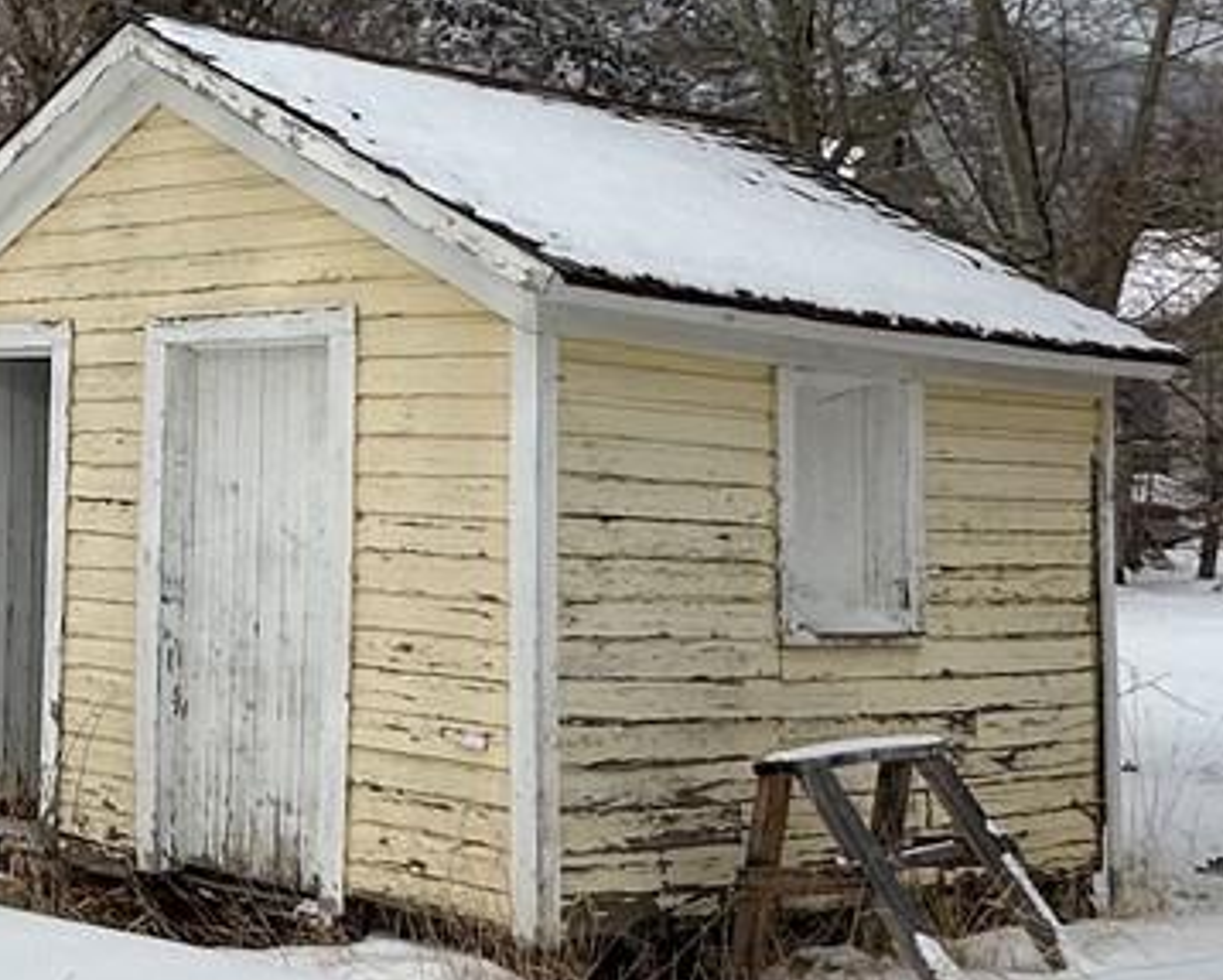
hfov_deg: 25.5
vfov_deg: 24.9
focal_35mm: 61
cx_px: -468
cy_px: 311
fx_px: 2210
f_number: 2.2
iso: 50
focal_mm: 2.22
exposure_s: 1/1511
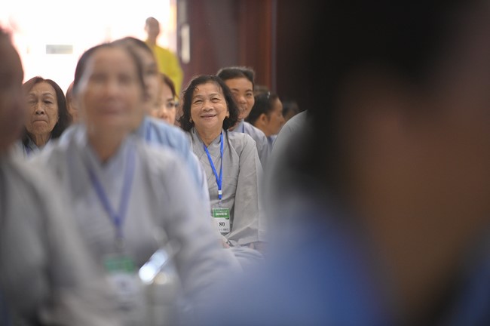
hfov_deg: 10.3
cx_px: 245
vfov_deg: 6.9
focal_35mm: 200
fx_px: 2719
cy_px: 163
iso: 3200
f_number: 3.2
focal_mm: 200
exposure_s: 1/250
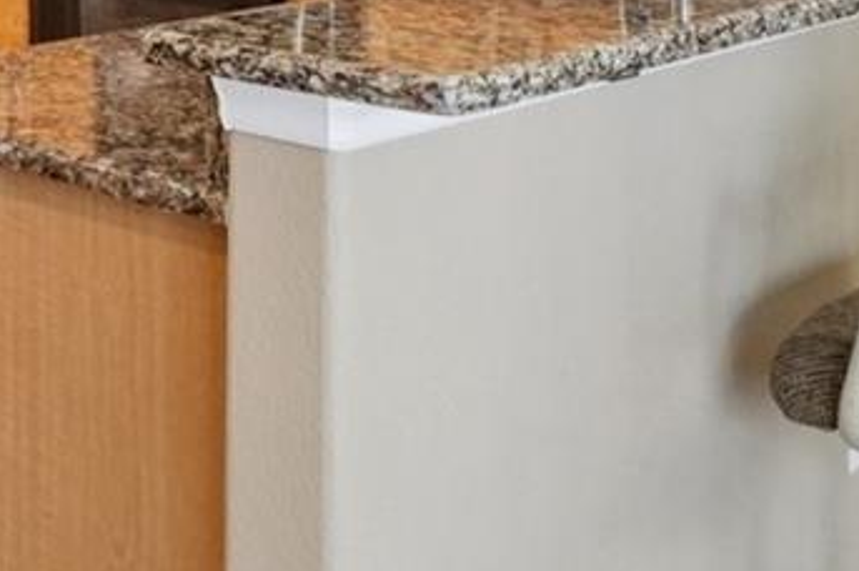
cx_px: -203
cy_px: -233
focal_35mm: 70
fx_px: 1669
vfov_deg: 17.8
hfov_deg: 25.5
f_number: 8
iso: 800
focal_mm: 10
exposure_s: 1/30
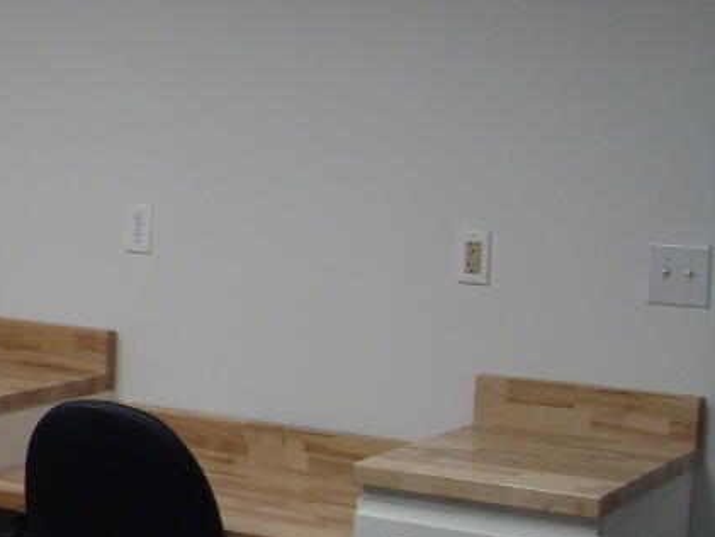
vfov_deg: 16.4
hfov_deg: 20.3
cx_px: -153
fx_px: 1859
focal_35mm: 90
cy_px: 163
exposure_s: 1/60
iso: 100
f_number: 2.8
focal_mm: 6.3
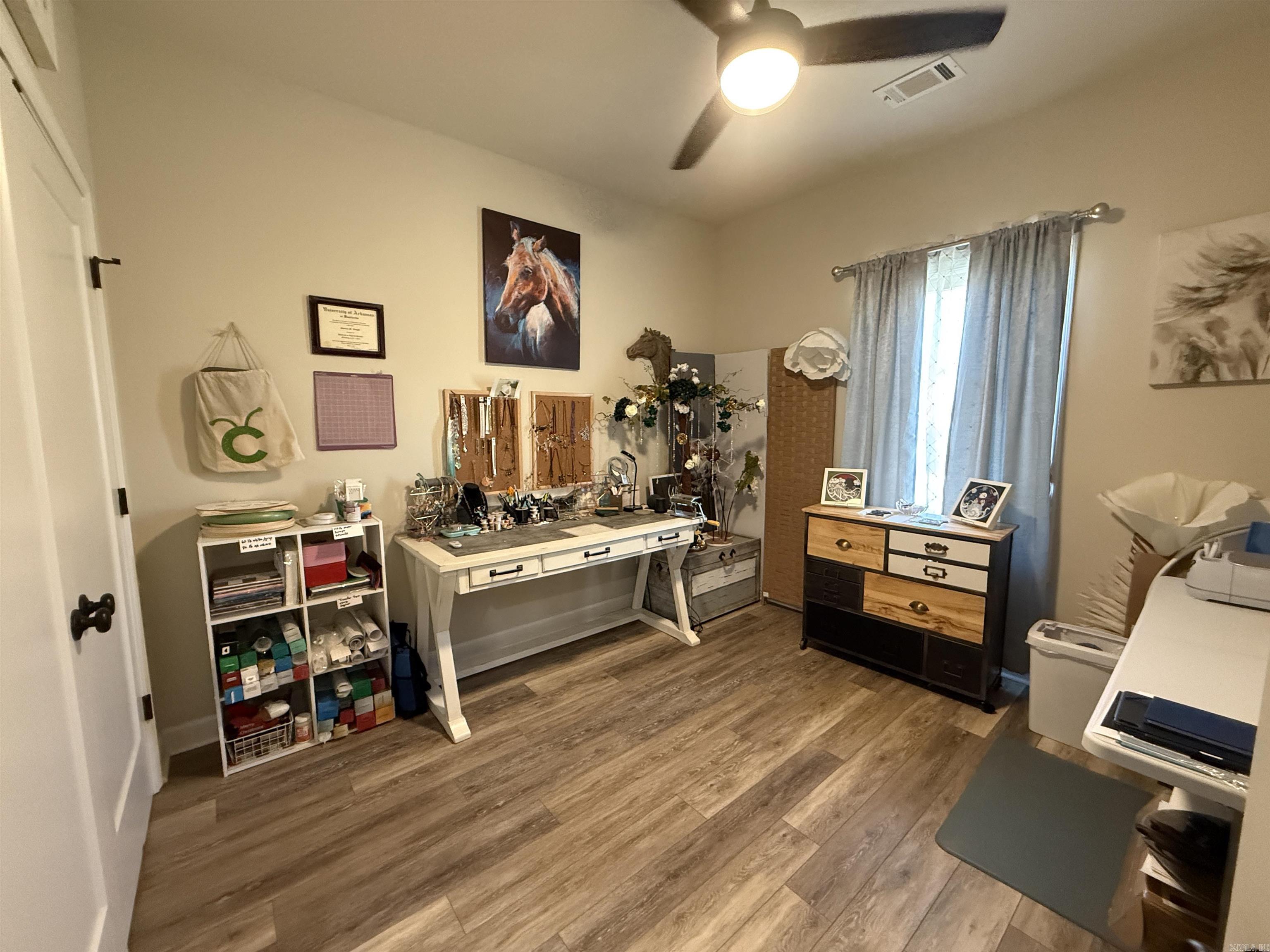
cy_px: 476
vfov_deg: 85.7
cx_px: 635
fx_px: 514
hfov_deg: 102.1
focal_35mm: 14
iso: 800
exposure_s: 1/60
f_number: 2.2
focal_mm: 2.22
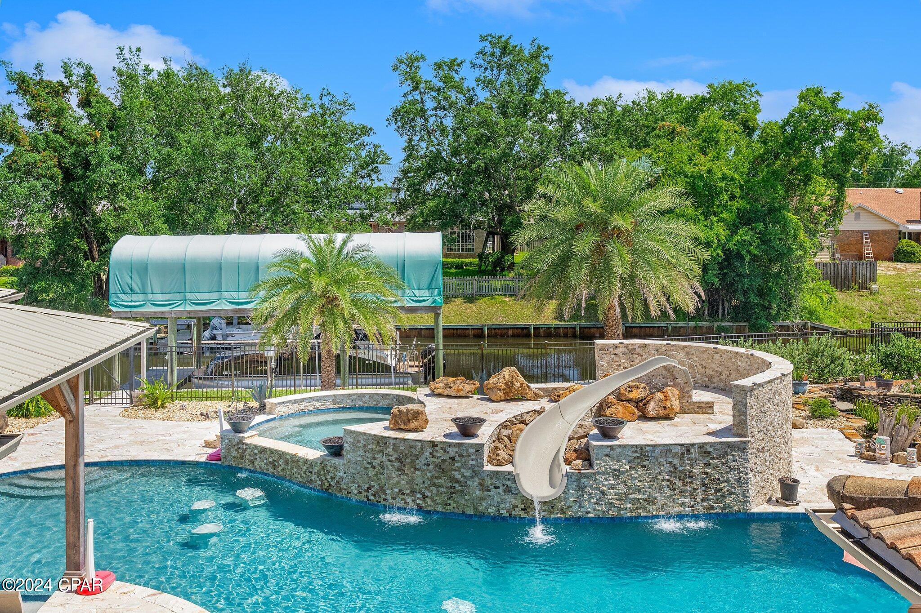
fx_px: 921
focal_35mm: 36
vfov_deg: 36.8
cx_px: 460
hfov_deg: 53.1
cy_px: 306
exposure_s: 1/100
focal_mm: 24
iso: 500
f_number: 8
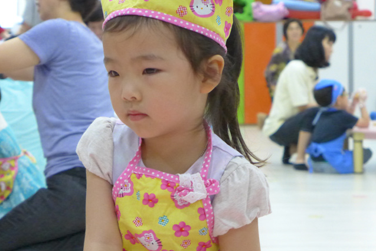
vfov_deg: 14.6
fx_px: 982
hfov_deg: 21.7
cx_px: 188
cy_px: 112
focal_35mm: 94
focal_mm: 17.7
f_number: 2.3
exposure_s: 1/400
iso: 1600
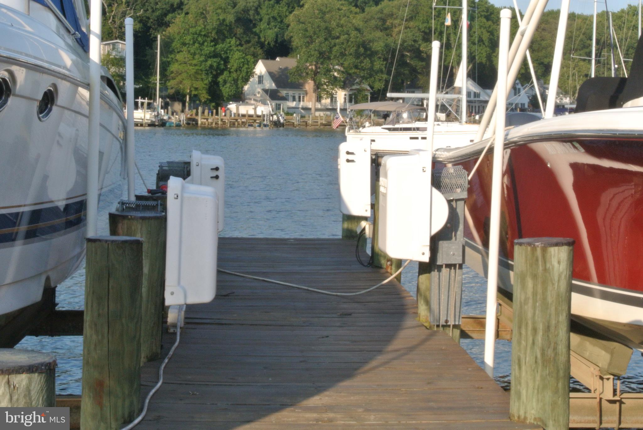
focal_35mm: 81
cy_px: 215
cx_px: 322
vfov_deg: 16.9
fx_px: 1448
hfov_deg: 25.0
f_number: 5.6
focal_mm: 30
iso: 360
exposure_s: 1/60
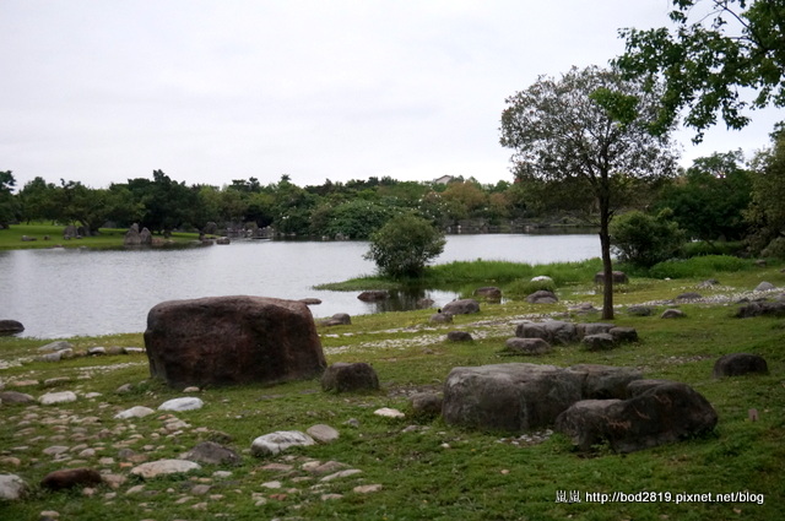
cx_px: 392
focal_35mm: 44
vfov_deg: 30.8
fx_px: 947
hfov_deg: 45.0
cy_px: 260
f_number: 4.5
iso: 1000
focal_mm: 29
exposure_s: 1/160
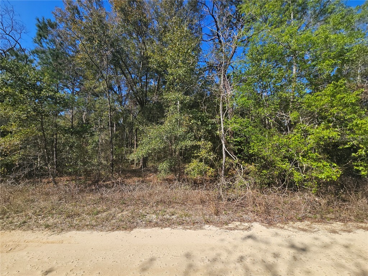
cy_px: 138
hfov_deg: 106.2
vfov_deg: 89.9
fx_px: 138
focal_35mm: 13
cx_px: 184
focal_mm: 2.2
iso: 50
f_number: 2.2
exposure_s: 1/1742
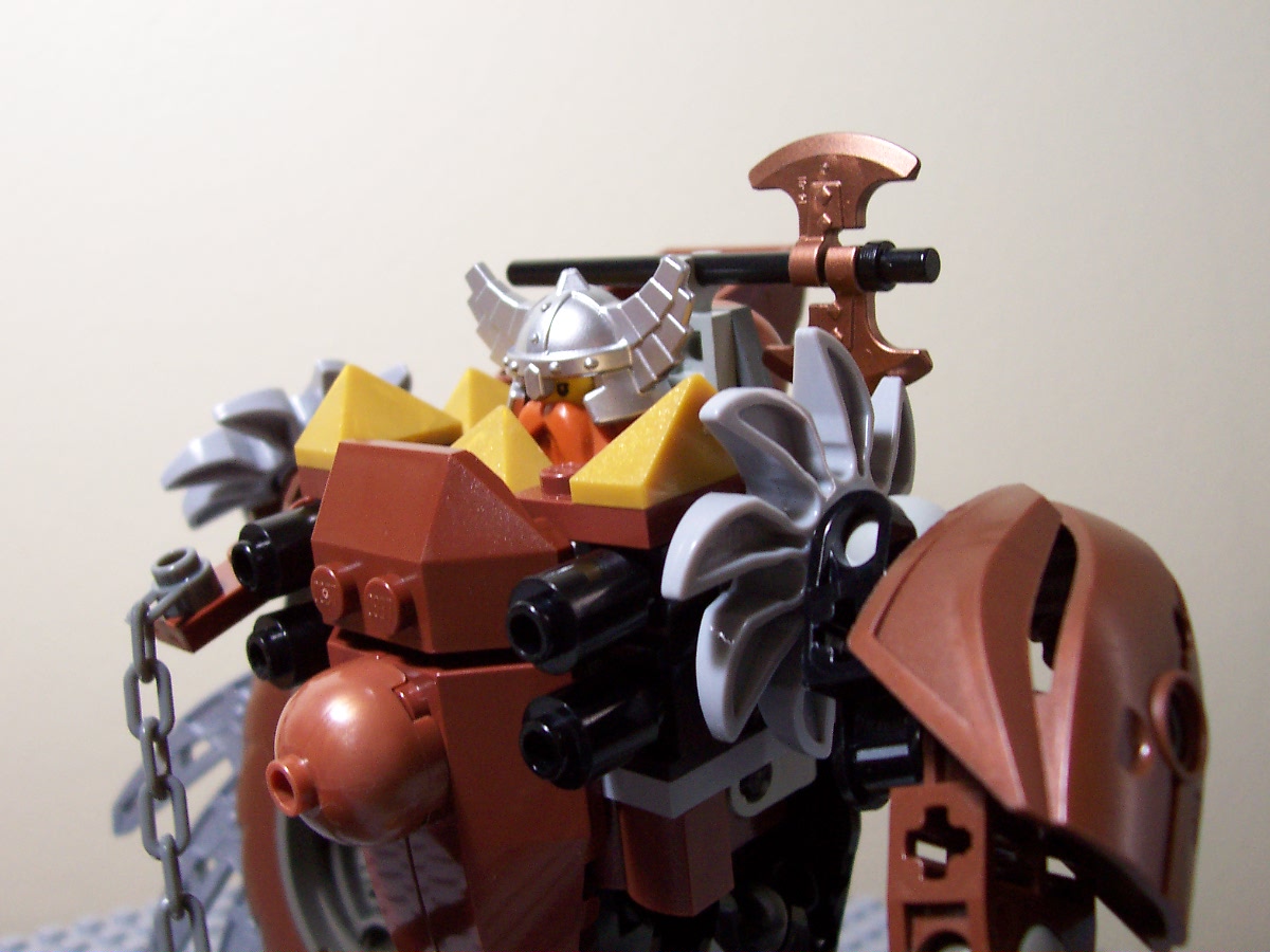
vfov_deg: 38.7
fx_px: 1357
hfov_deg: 50.1
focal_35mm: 37
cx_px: 635
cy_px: 476
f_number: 2.8
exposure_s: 1/30
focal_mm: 5.6
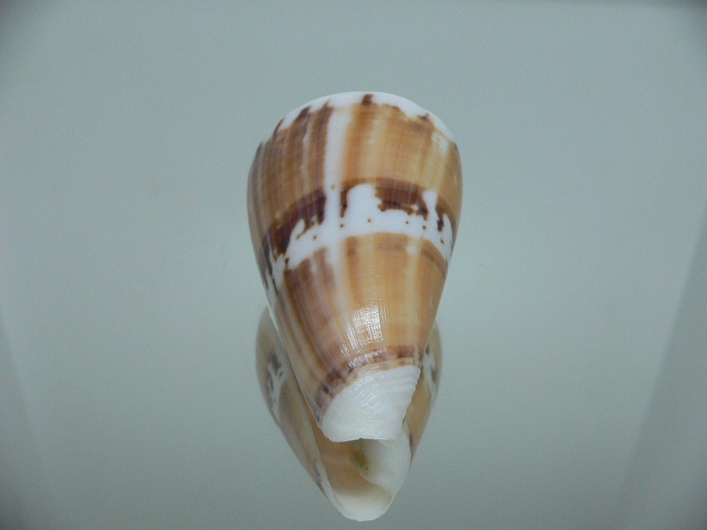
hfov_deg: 52.6
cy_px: 265
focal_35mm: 35
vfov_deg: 40.7
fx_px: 715
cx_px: 354
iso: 200
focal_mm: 4.6
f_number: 2.8
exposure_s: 1/60
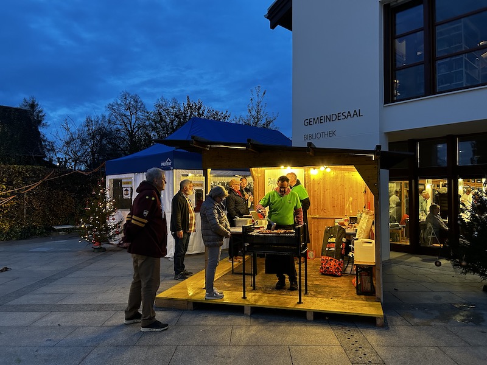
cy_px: 182
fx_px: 366
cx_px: 244
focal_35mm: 26
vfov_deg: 53.1
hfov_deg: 67.3
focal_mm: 5.7
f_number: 1.5
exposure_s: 1/50
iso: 500
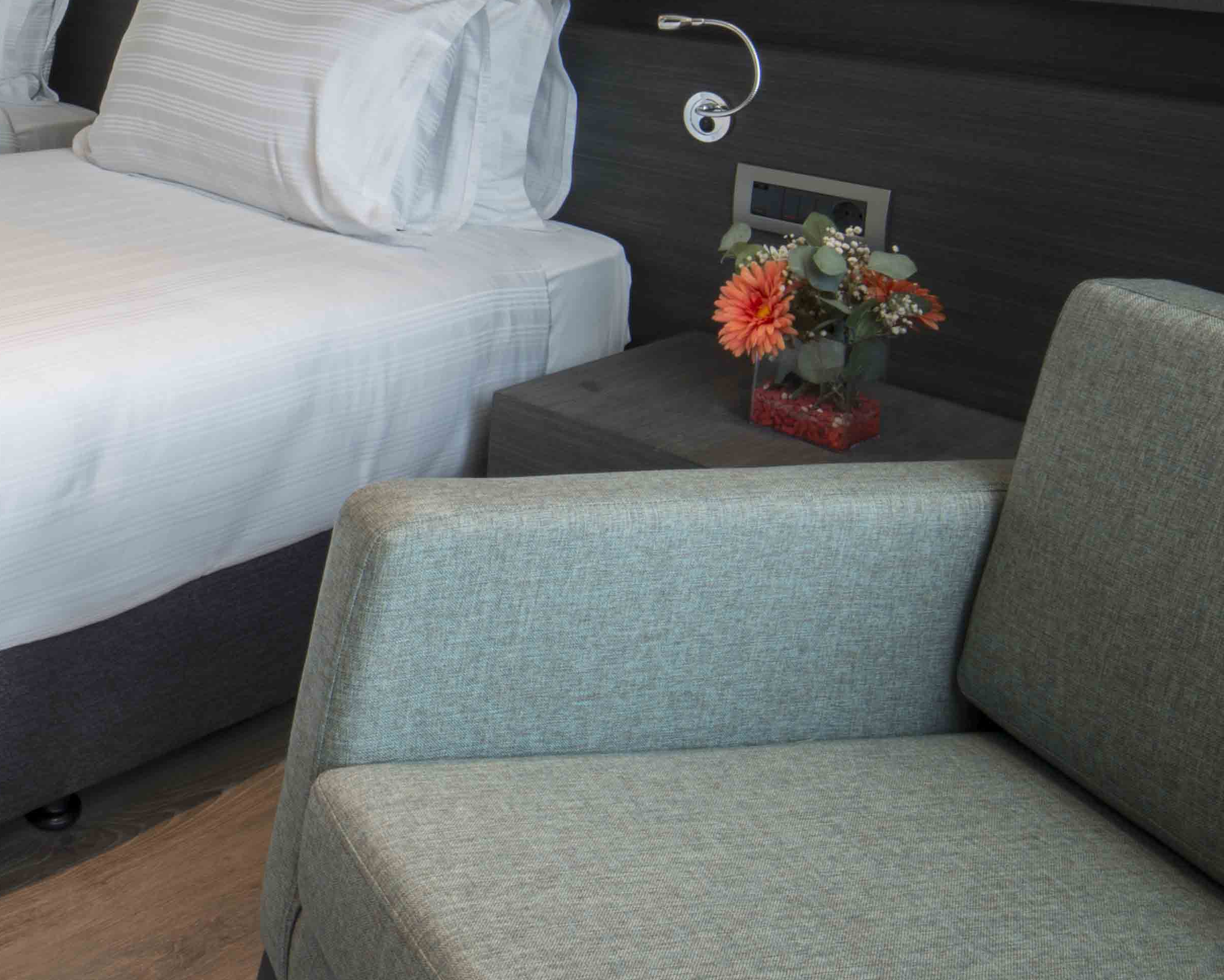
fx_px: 1449
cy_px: -10
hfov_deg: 39.8
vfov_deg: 33.9
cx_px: -23
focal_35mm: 40
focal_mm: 14
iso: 50
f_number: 22
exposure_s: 3
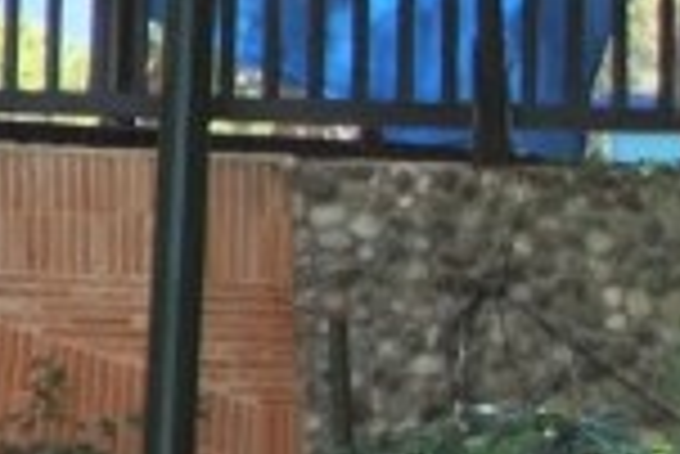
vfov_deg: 5.0
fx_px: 5162
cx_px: -1376
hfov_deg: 6.8
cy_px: -333
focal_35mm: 273
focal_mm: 24
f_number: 4.5
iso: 100
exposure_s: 1/160
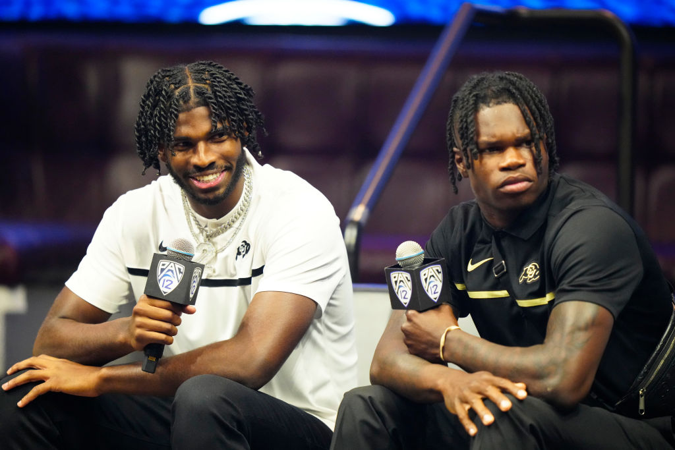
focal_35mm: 400
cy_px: 225
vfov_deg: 3.4
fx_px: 7501
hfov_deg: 5.2
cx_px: 338
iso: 6400
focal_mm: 400
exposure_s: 1/640
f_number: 2.8
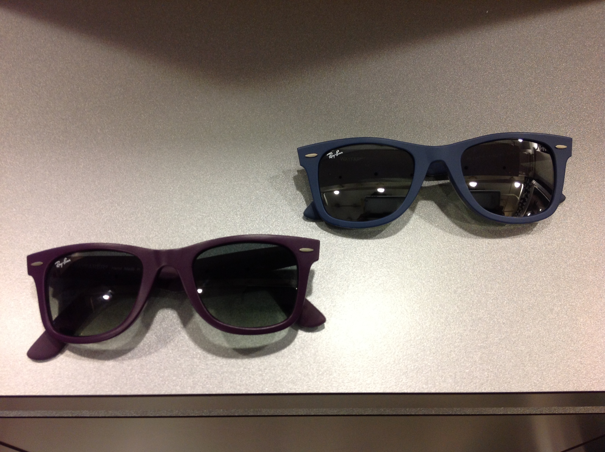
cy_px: 226
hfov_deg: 52.7
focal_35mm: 35
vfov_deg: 40.6
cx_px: 302
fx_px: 611
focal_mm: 4.28
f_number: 2.4
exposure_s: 1/15
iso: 80
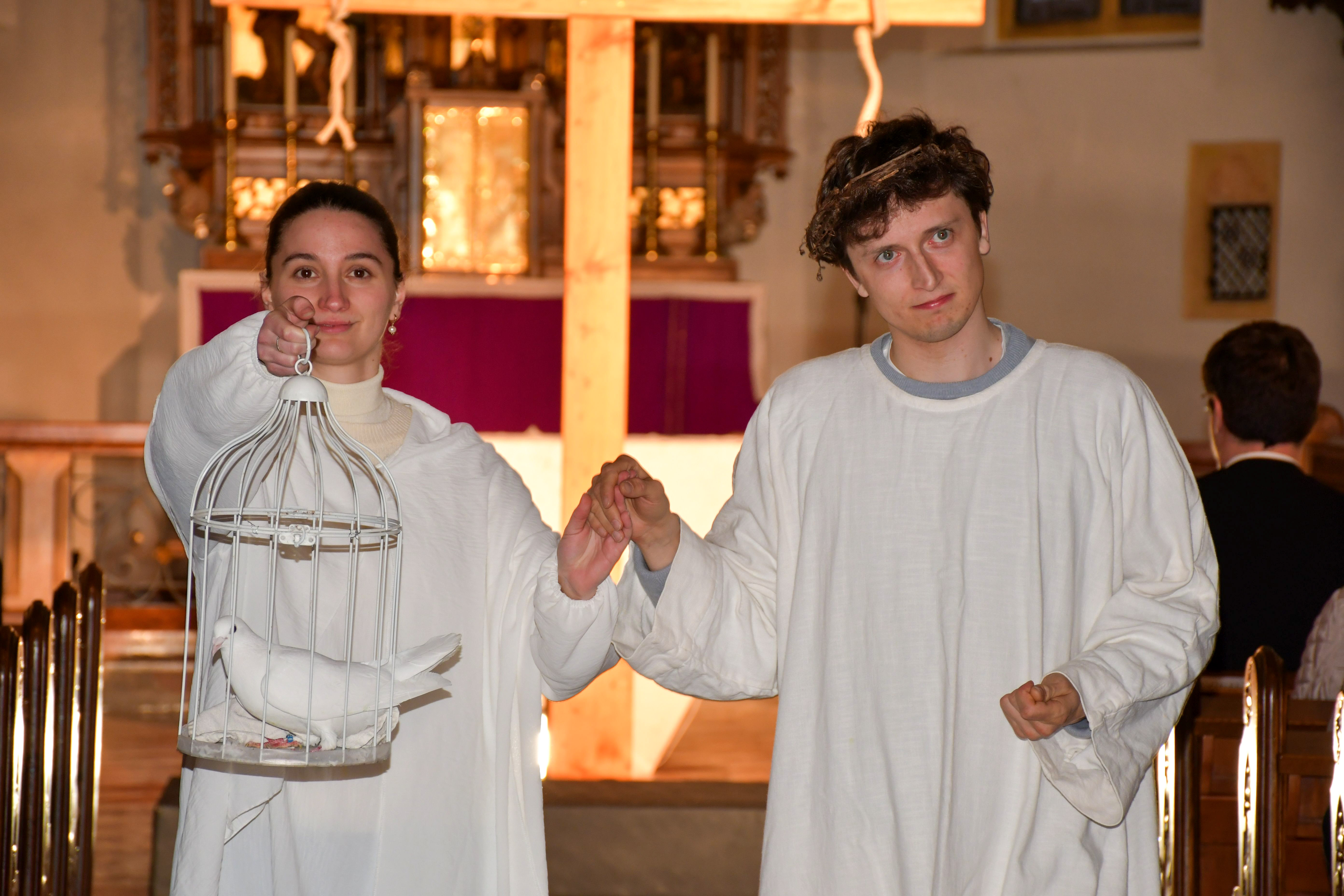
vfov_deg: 9.1
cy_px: 448
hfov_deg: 13.7
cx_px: 672
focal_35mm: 150
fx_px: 5600
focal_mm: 100
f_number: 5.6
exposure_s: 1/60
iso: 720
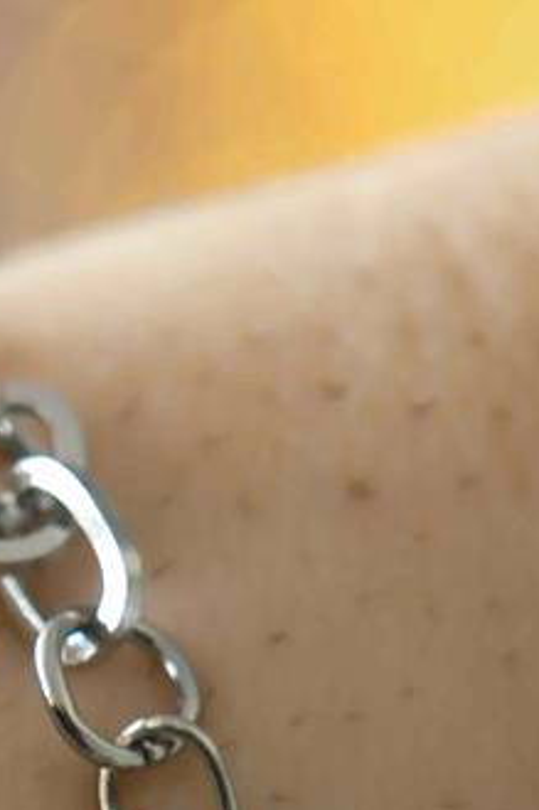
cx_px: 354
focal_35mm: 526
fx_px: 11825
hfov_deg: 2.6
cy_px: 1534
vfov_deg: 3.9
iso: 400
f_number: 4
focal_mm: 80
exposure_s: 1/30
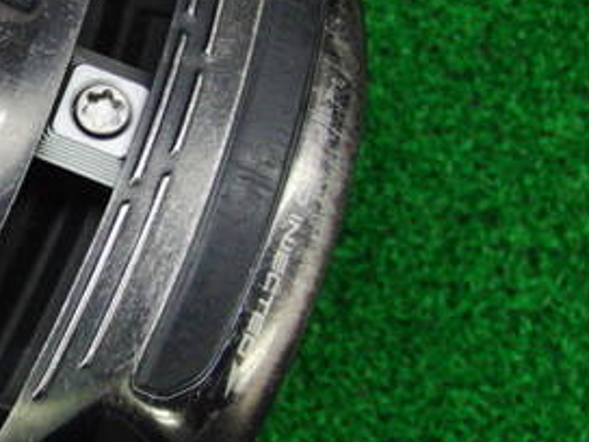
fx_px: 1480
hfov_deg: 21.2
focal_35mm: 87
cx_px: -91
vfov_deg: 17.0
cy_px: 178
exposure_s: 1/50
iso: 400
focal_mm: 6.42
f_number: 3.6
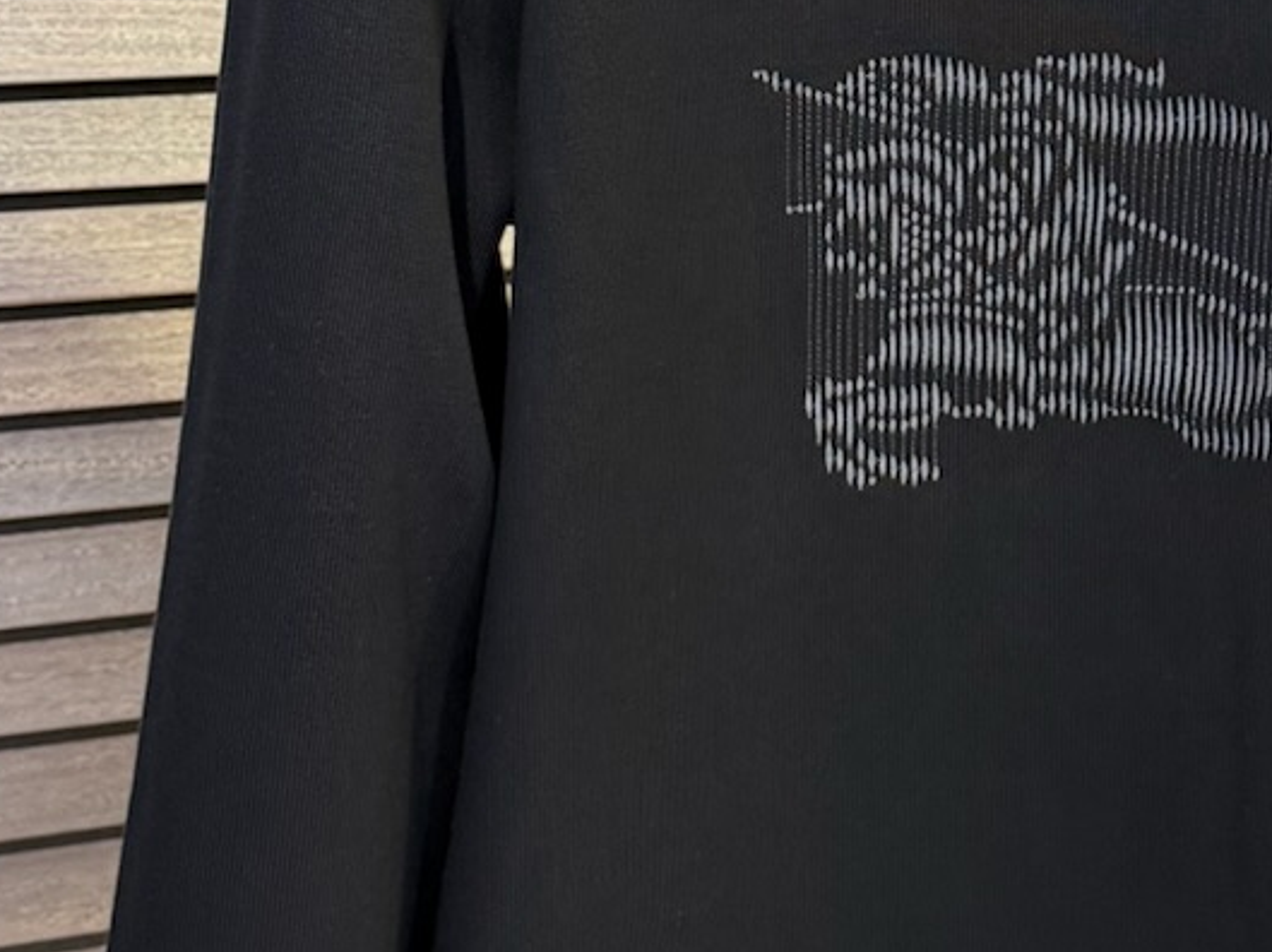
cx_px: 1082
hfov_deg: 20.8
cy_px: 192
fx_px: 3415
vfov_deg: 15.8
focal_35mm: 93
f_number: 1.78
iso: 200
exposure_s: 1/87
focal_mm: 6.76
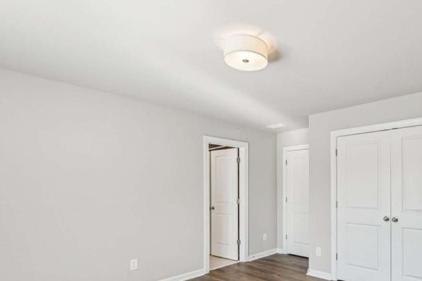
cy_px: 188
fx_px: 258
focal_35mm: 22
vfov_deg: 55.9
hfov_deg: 75.1
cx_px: 295
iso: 100
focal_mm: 14
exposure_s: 1/20
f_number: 8
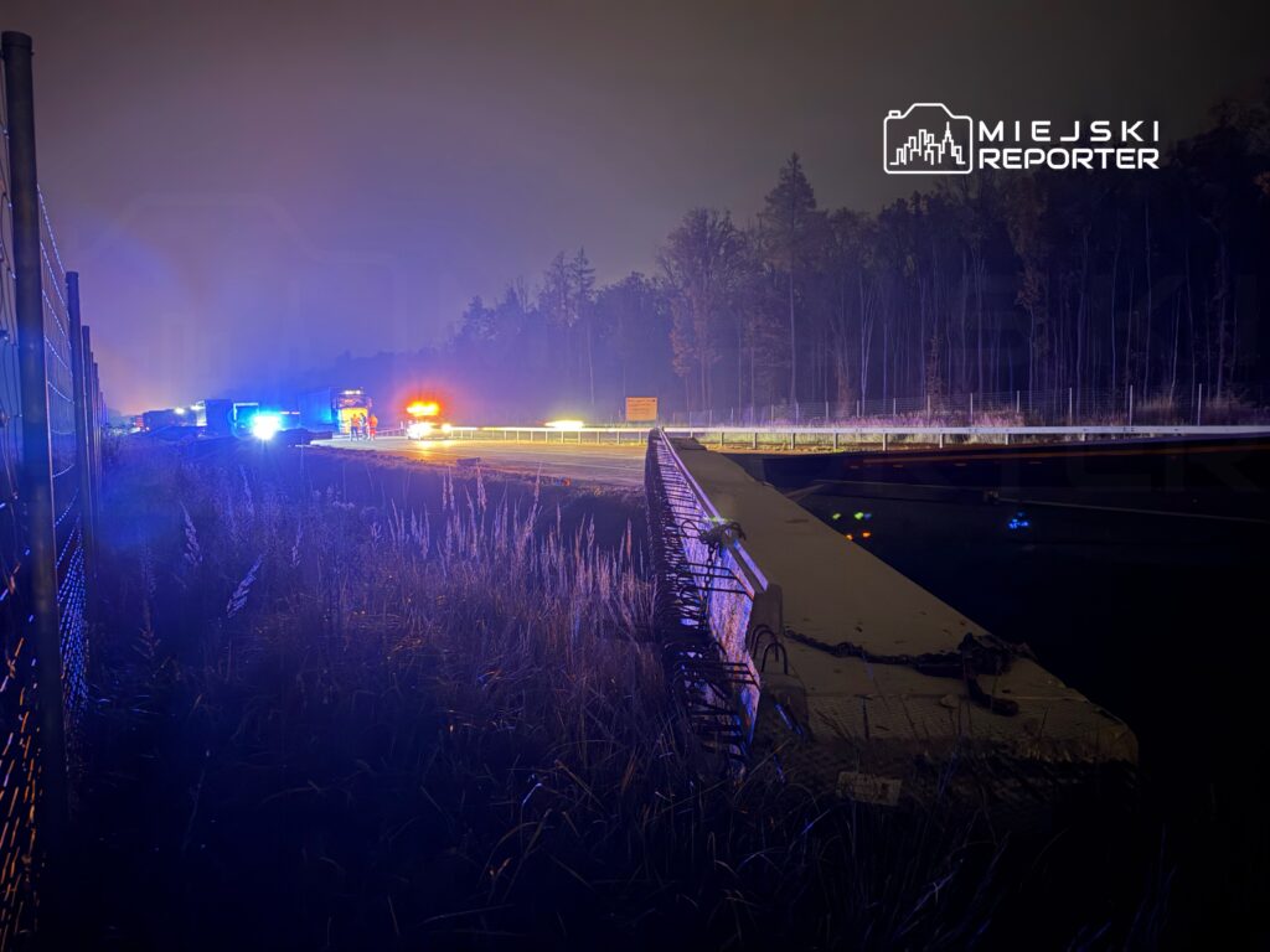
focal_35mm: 24
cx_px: 635
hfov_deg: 71.6
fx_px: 881
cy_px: 476
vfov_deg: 56.8
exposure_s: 1/2
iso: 2500
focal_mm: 6.76
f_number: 1.78
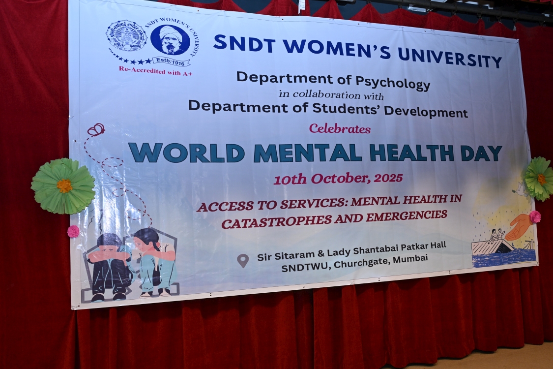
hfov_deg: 60.3
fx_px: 476
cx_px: 276
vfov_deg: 42.3
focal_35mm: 31
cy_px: 184
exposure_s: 1/200
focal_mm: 31
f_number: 4.5
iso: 1250
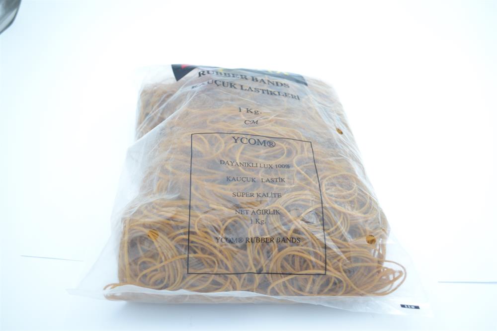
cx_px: 248
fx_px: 455
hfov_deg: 57.2
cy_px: 166
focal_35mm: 33
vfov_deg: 39.9
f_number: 4
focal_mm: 22
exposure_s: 1/60
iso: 100
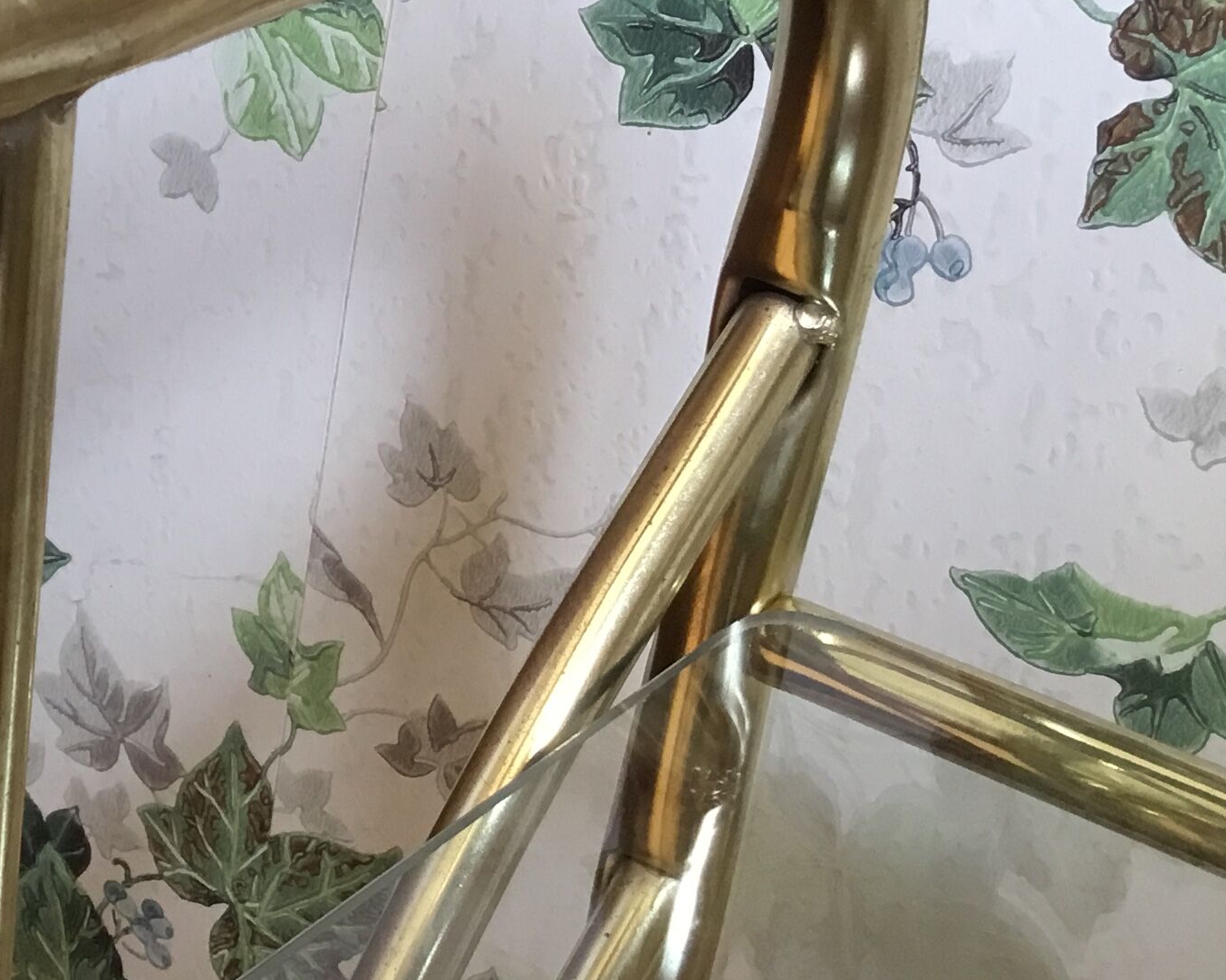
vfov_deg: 21.0
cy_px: 426
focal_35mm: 73
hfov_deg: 23.9
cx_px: -226
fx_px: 2648
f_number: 2.4
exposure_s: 1/33
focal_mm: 3.3
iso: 80
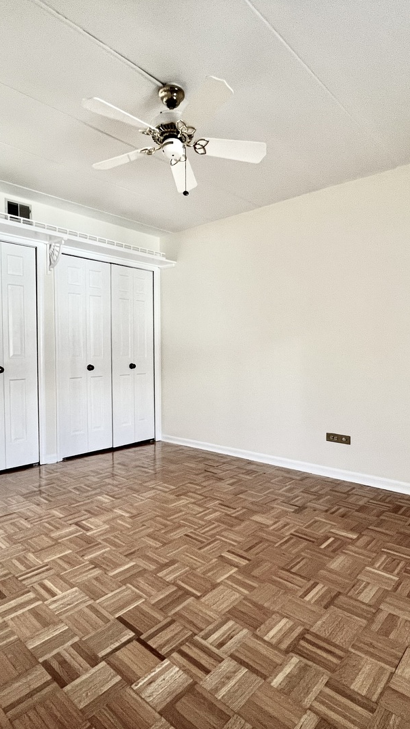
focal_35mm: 19
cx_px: 209
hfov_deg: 58.4
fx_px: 367
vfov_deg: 89.6
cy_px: 363
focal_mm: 1.57
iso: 160
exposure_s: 1/60
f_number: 1.8
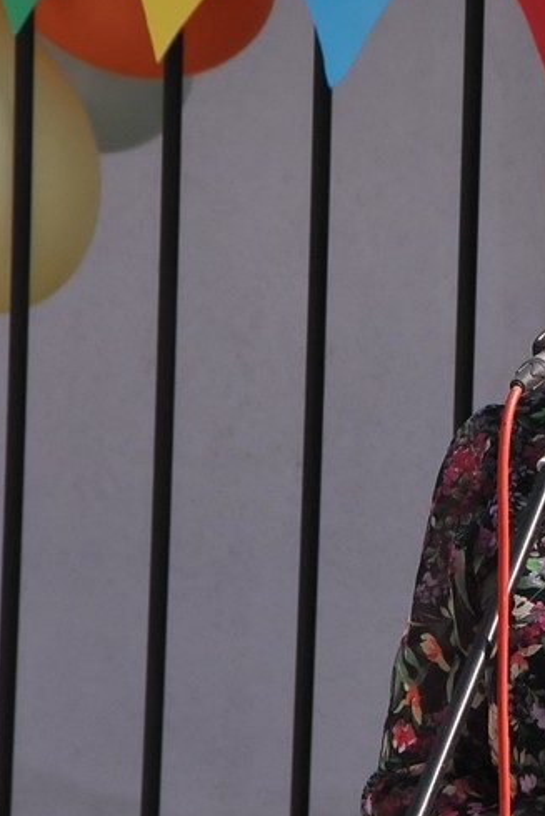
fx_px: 12071
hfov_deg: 2.6
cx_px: 708
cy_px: 466
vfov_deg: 3.9
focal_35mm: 532
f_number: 13
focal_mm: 170
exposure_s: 1/640
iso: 800
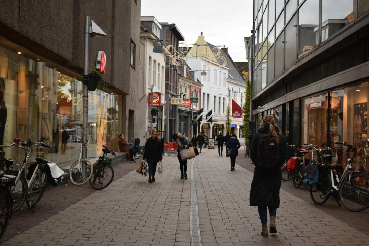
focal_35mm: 51
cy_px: 123
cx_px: 184
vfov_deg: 26.5
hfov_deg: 38.9
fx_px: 523
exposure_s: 1/125
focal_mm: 34
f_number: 4.5
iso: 250
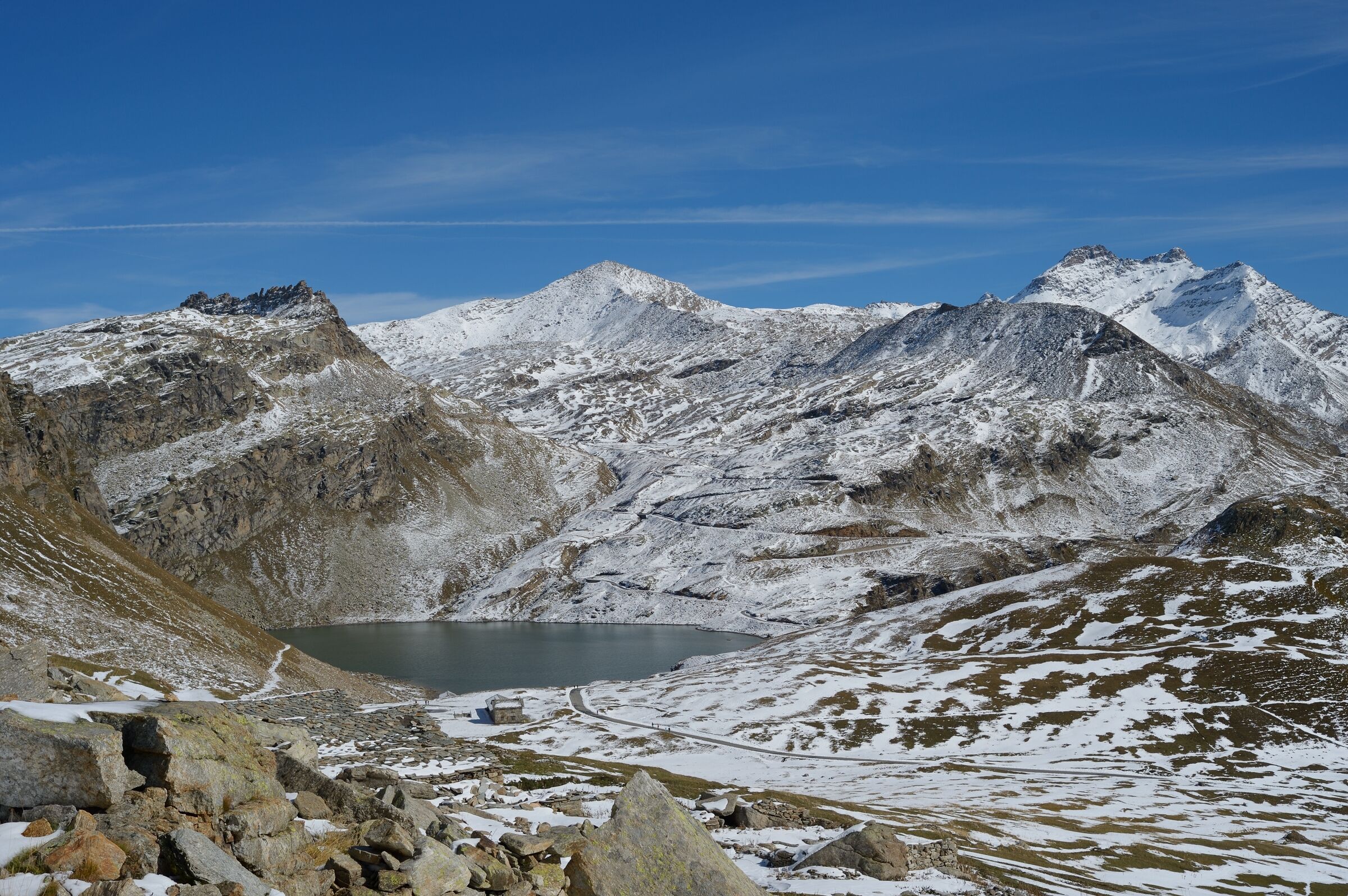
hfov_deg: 54.5
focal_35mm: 35
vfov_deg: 37.8
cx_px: 674
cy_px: 448
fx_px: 1310
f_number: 11
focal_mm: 35
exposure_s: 1/640
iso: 100
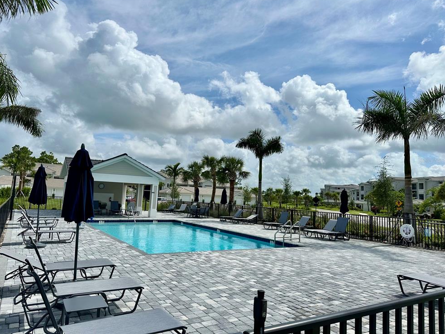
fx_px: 321
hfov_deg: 69.4
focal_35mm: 25
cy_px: 160
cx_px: 214
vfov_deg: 54.9
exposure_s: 1/13699
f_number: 1.78
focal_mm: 6.86
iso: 80
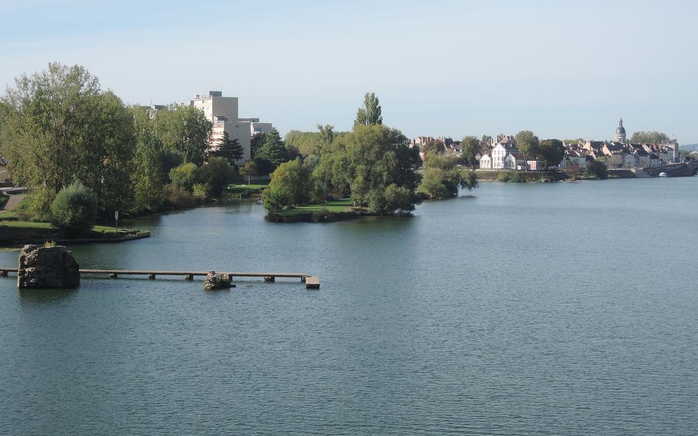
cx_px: 348
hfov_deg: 32.0
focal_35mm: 64
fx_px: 1217
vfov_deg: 20.3
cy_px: 187
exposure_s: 1/400
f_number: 4.7
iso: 80
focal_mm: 12.8
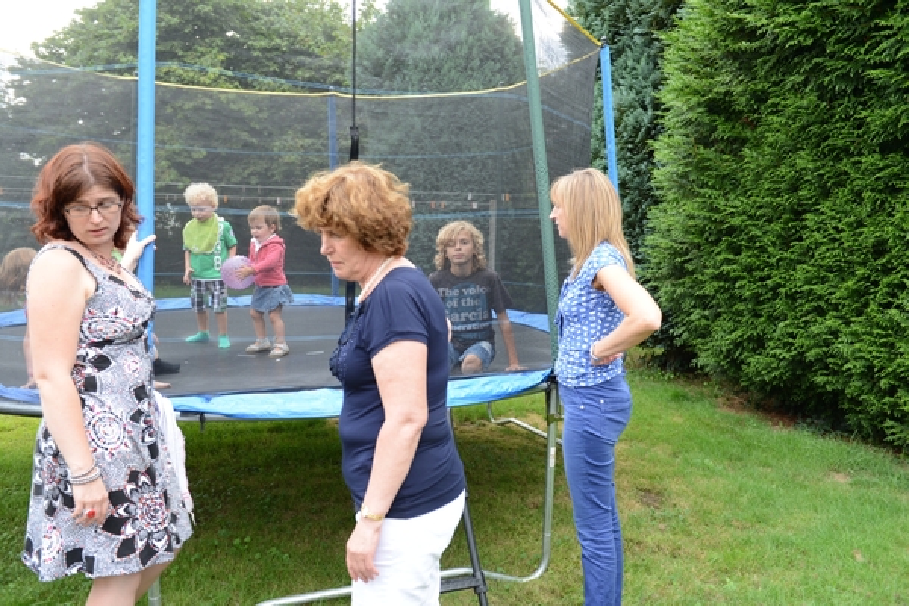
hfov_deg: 60.3
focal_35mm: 31
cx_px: 454
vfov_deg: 42.3
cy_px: 303
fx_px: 783
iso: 200
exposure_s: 1/60
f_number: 4
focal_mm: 31
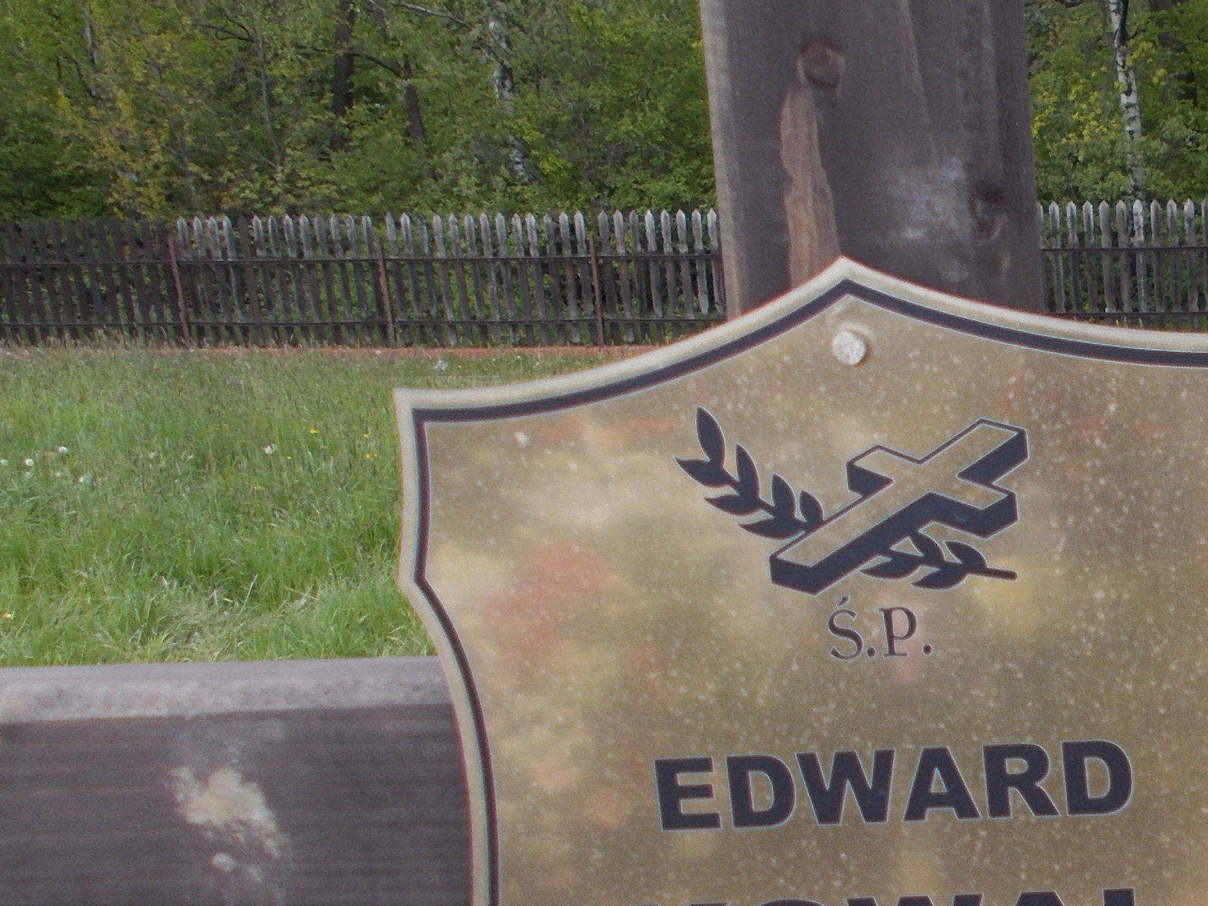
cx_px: 1174
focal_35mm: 66
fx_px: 2303
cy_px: 698
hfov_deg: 27.9
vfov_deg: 22.0
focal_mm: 4.6
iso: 80
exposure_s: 1/400
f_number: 3.2
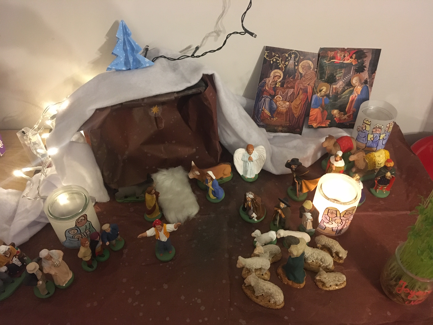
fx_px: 363
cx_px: 216
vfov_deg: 48.2
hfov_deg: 61.7
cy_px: 162
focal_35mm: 29
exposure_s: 1/17
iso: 320
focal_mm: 4.15
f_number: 2.2
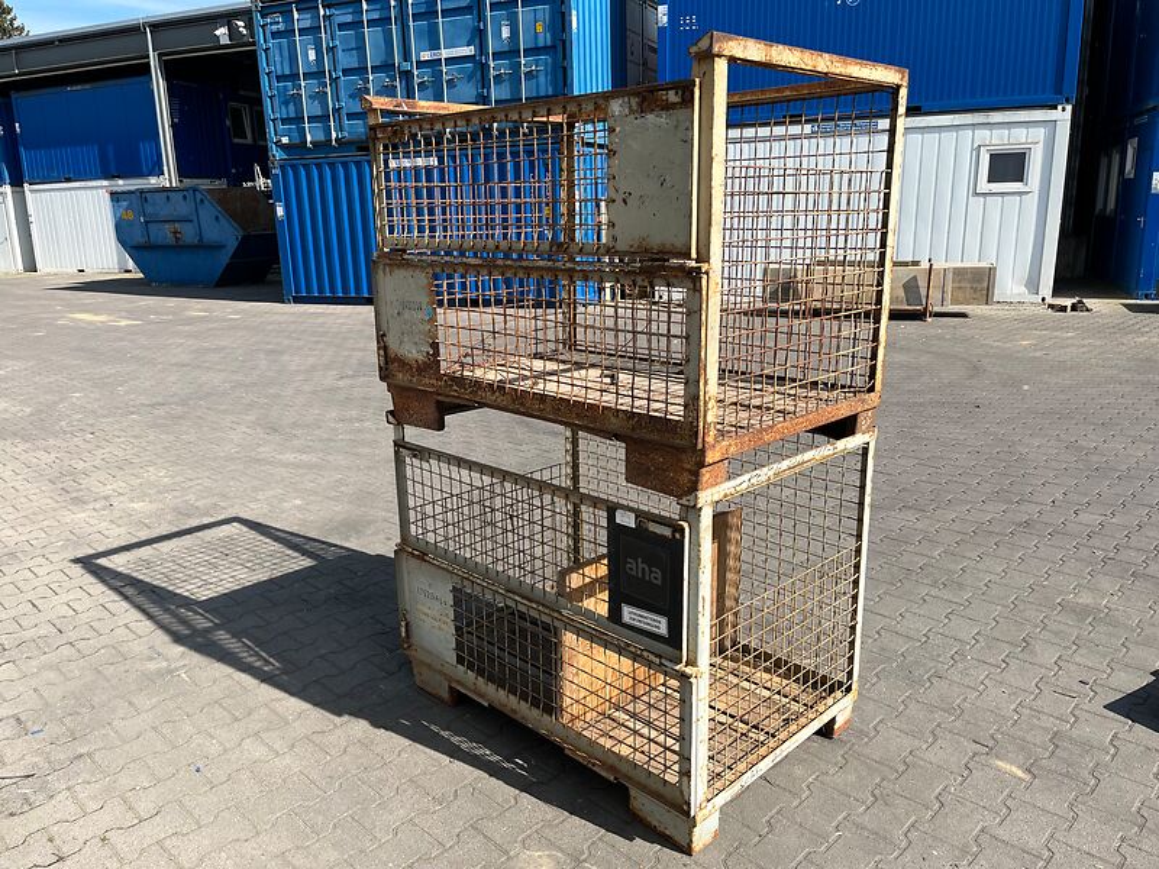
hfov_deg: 67.3
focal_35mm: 26
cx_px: 580
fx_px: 871
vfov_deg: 53.1
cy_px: 434
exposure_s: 1/2179
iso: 50
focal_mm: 5.1
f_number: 1.6
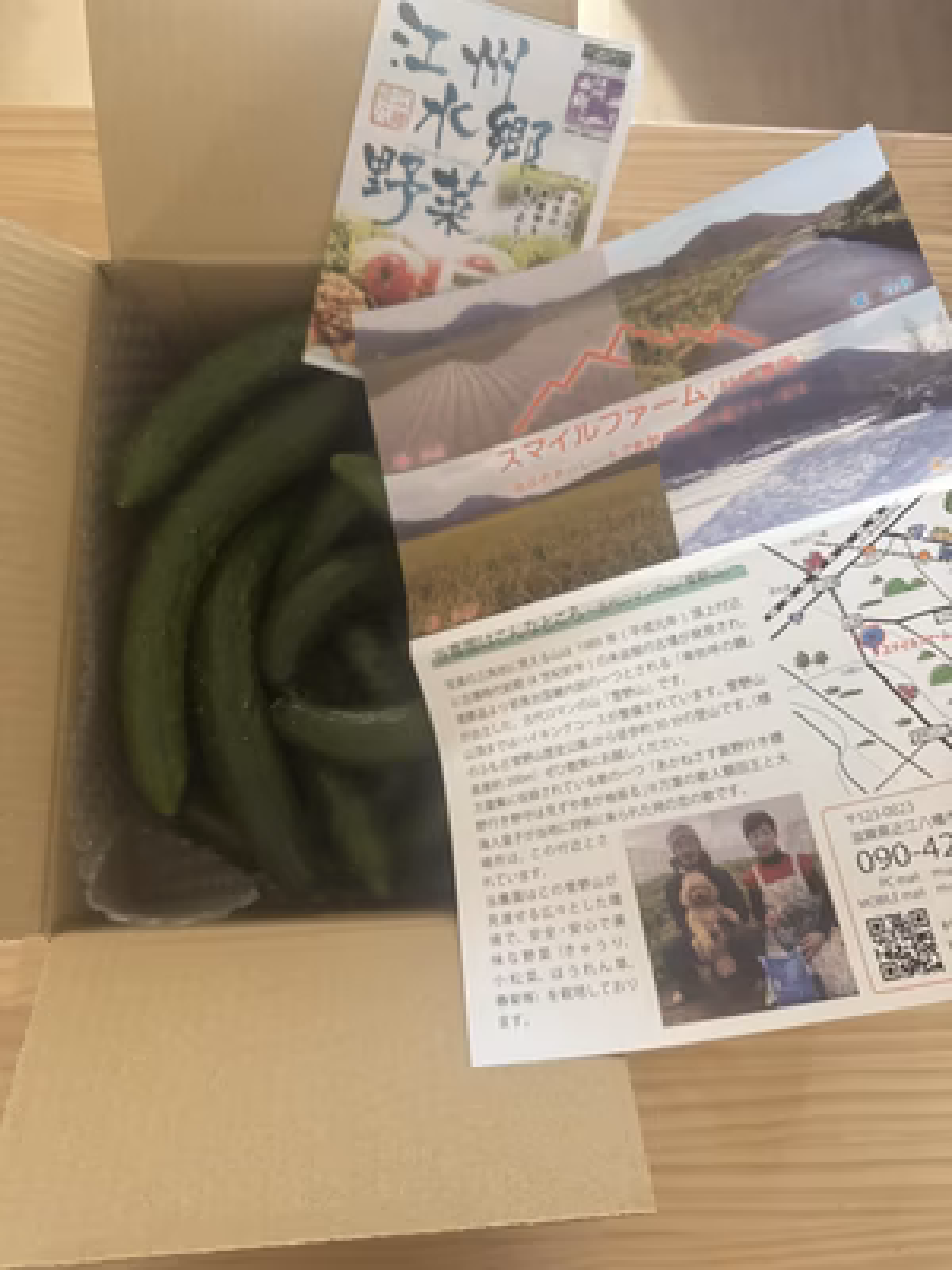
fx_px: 880
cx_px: 476
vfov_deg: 71.6
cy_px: 635
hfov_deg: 56.8
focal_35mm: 24
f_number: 1.78
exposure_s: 1/60
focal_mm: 6.76
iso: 800
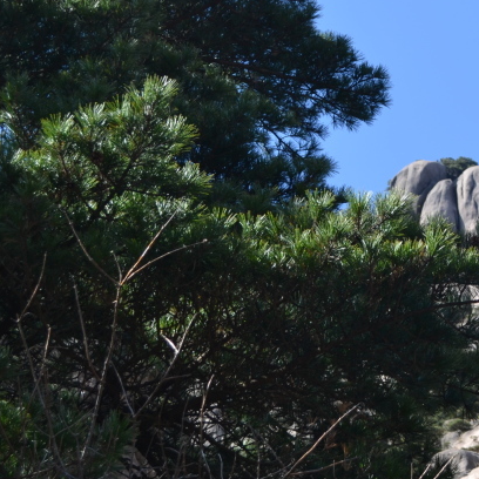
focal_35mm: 112
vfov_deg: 15.5
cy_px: 150
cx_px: 544
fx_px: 1754
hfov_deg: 15.1
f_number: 5.6
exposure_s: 1/125
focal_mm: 35
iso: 100
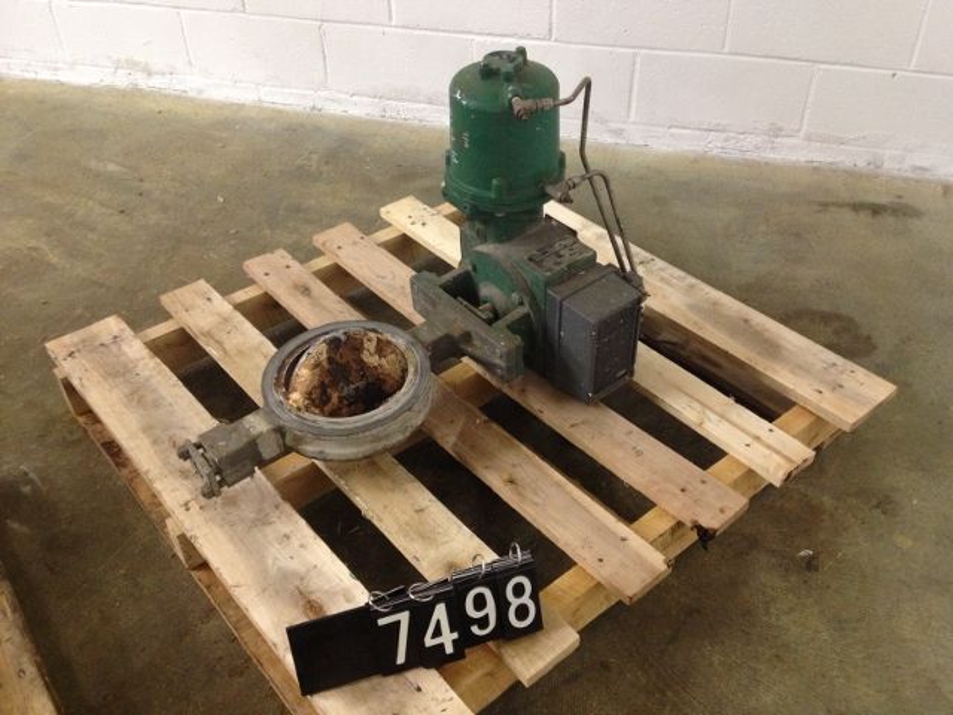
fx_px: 964
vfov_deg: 40.7
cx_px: 476
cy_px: 358
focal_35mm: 35
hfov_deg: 52.6
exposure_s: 1/20
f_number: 2.4
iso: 250
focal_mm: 4.28
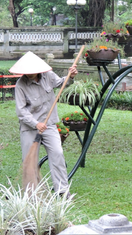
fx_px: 952
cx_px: 132
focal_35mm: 153
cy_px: 117
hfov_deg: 7.9
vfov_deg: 14.1
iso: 280
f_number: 4.2
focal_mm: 18.7
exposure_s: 1/100
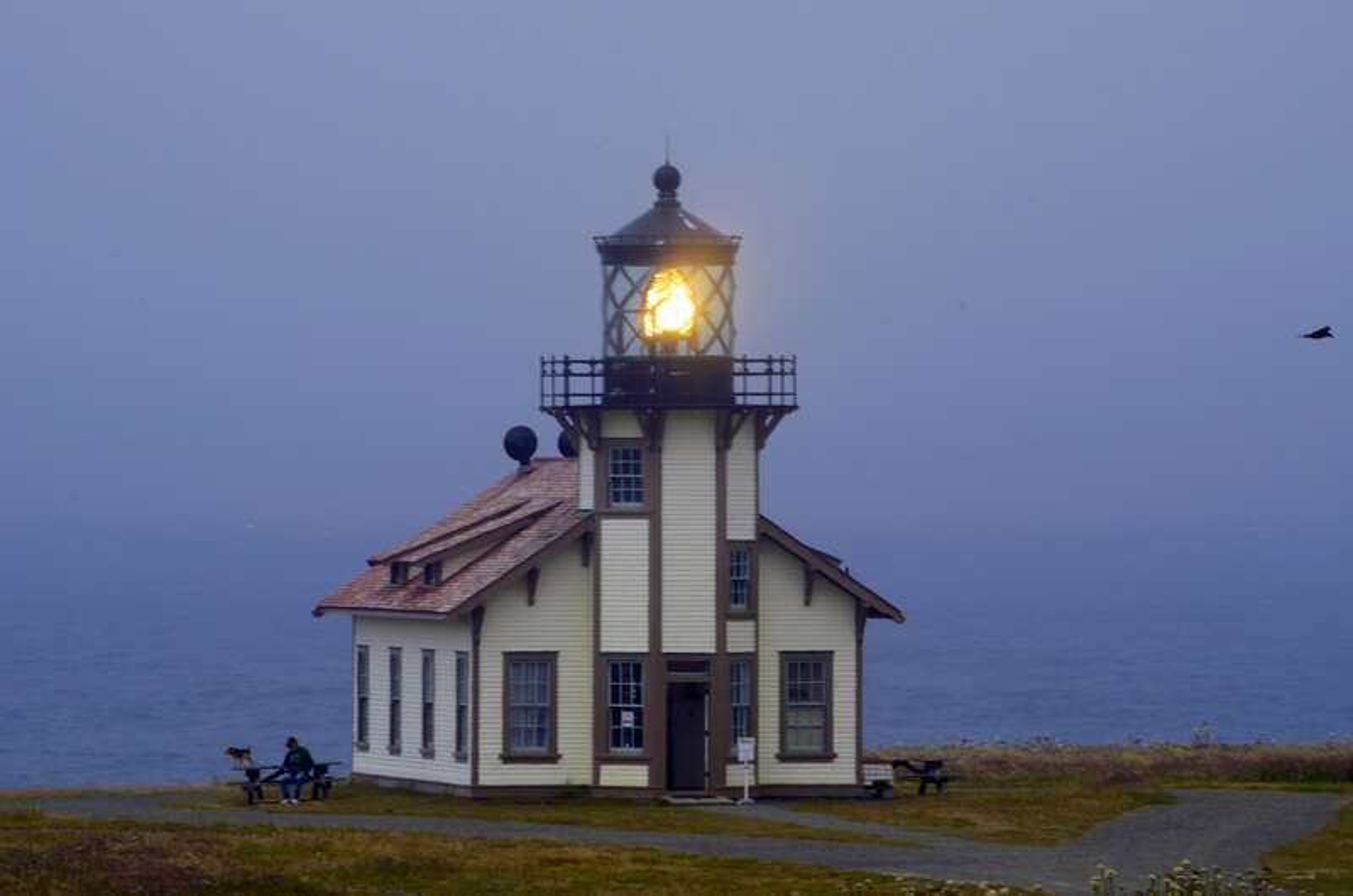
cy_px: 448
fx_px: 10971
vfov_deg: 4.7
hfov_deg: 7.1
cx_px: 676
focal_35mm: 292
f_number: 22
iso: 200
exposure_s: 1/125
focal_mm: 195
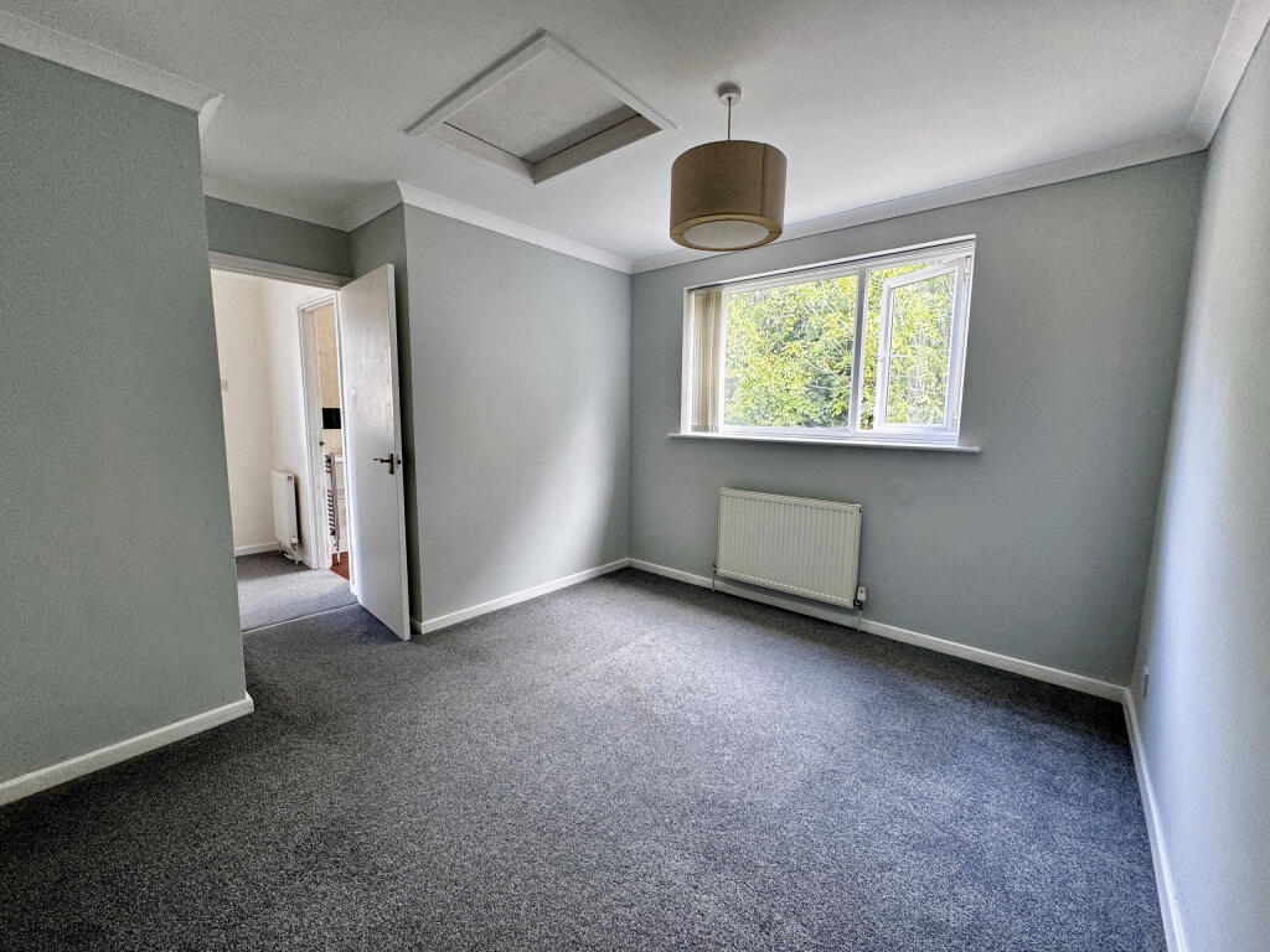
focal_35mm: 14
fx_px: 514
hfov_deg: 102.1
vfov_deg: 85.7
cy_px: 476
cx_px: 635
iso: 125
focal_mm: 2.22
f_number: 2.2
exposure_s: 1/99
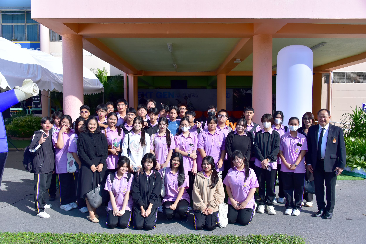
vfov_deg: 41.2
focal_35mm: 32
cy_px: 122
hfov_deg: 58.7
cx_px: 183
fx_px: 325
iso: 500
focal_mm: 32
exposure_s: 1/3200
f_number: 5.6
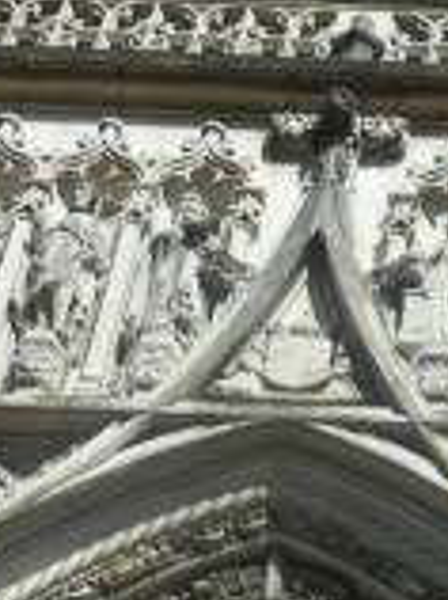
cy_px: 42
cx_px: 615
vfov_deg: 13.4
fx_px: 2526
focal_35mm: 146
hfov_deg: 9.9
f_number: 7
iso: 160
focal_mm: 5.4
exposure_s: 1/500
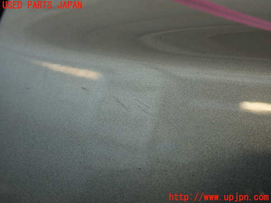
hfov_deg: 51.4
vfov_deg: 39.7
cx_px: 136
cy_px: 102
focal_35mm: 36
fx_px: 282
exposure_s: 1/60
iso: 200
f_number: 2.5
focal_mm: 6.37
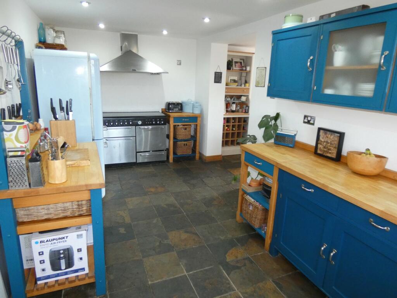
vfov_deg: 61.1
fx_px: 252
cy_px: 149
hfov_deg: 76.4
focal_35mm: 22
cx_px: 198
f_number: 2.9
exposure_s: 1/60
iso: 500
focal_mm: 4
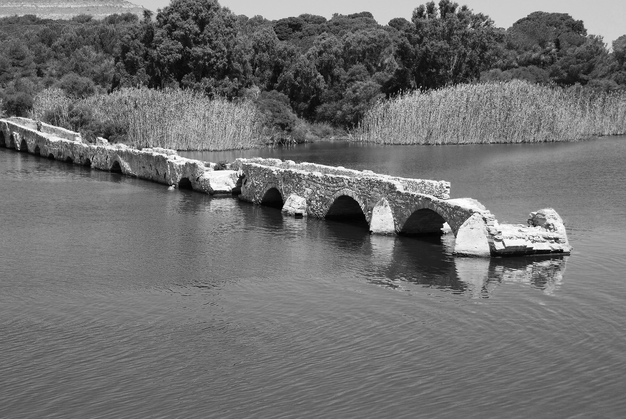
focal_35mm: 72
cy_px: 210
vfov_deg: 19.0
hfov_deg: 28.0
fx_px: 1253
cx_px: 313
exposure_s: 1/200
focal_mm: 48
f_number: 7.1
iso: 100
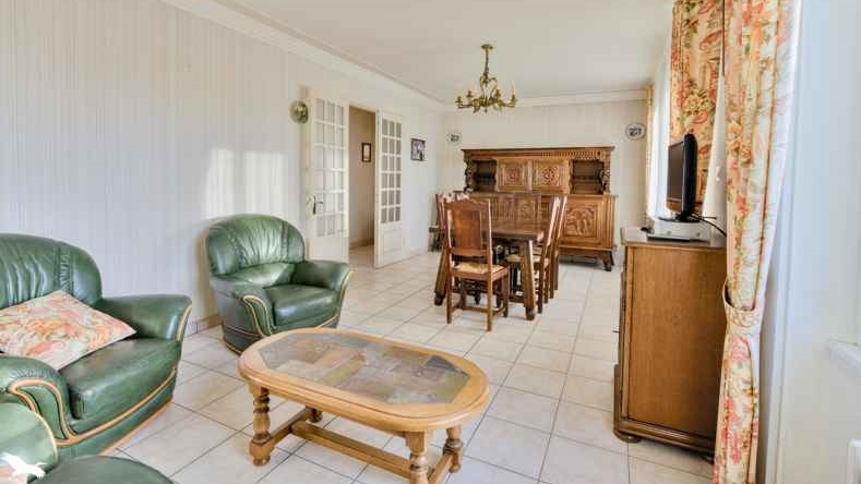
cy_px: 197
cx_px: 428
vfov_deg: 63.4
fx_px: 388
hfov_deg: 95.9
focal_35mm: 17
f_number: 8
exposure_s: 1/400
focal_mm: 16
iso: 800
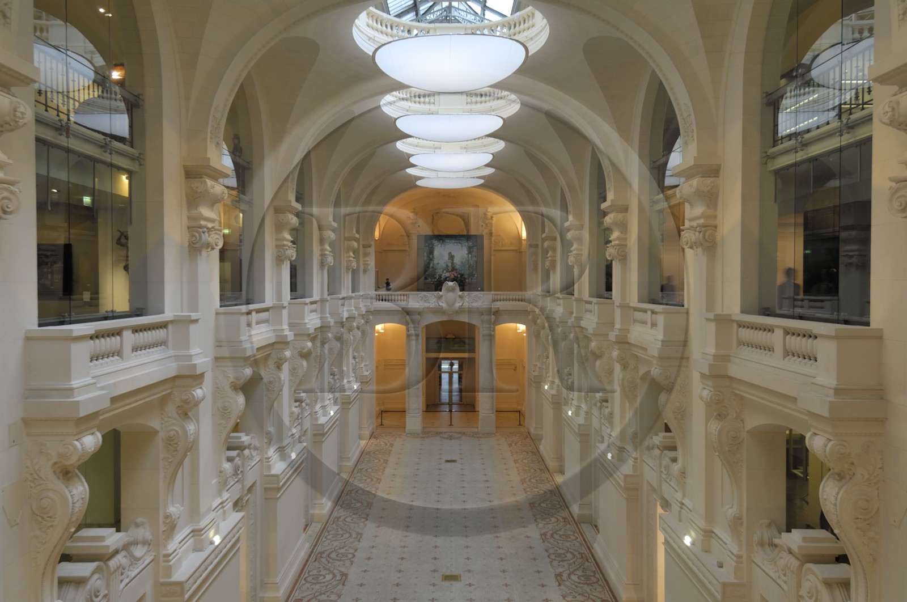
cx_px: 454
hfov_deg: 64.6
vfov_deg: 45.5
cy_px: 301
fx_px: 717
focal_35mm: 28
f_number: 8
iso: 100
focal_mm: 19
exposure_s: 1/2
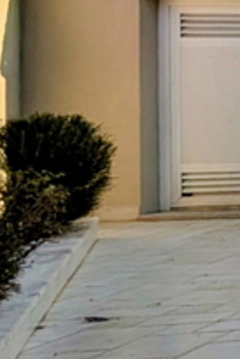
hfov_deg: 8.2
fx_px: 729
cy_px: 67
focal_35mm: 73
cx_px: 953
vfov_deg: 27.1
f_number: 1.7
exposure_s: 1/3906
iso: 56
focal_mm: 2.02
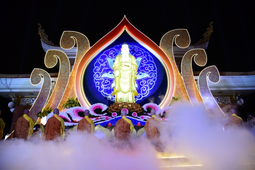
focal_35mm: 24
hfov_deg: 73.7
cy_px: 85
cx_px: 128
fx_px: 170
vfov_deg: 53.2
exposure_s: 1/60
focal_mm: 24
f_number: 4
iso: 1600
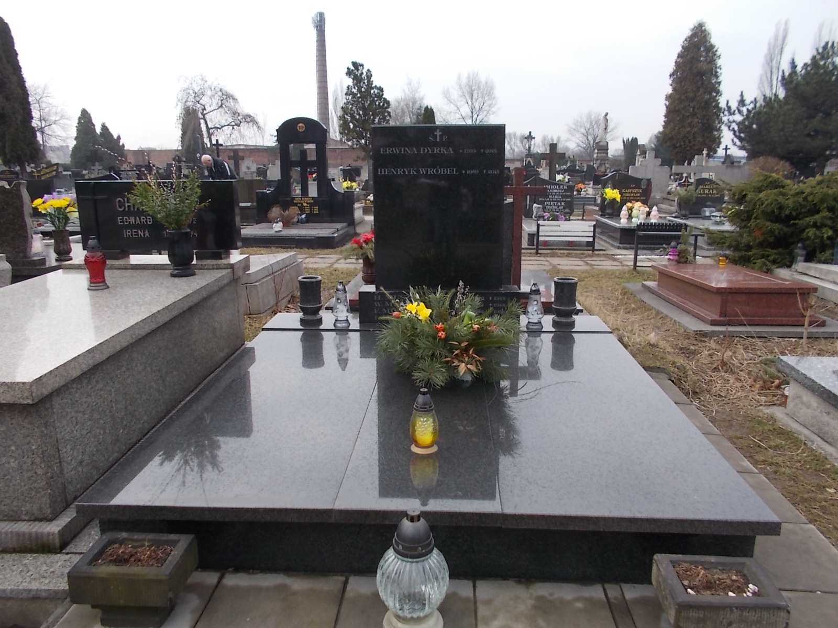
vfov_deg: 53.1
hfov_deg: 67.3
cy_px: 314
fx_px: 629
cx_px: 419
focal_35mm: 26
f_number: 3.2
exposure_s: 1/500
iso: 80
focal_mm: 4.6
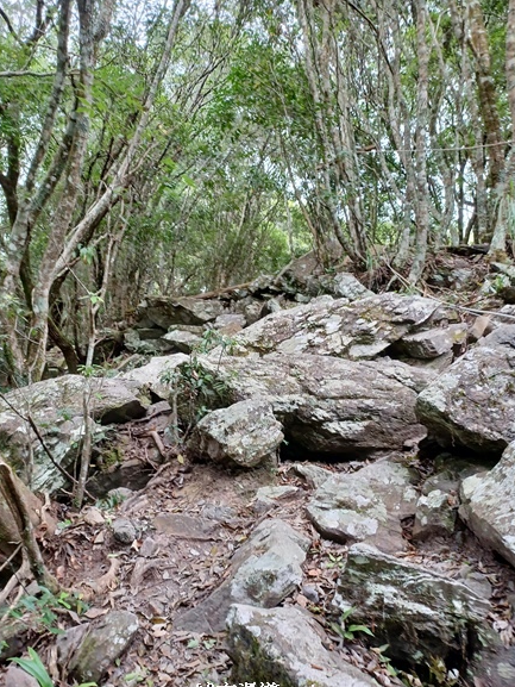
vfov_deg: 67.3
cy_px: 350
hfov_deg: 53.1
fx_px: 516
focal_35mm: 26
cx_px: 262
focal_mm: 4.6
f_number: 1.8
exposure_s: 1/49
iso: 200
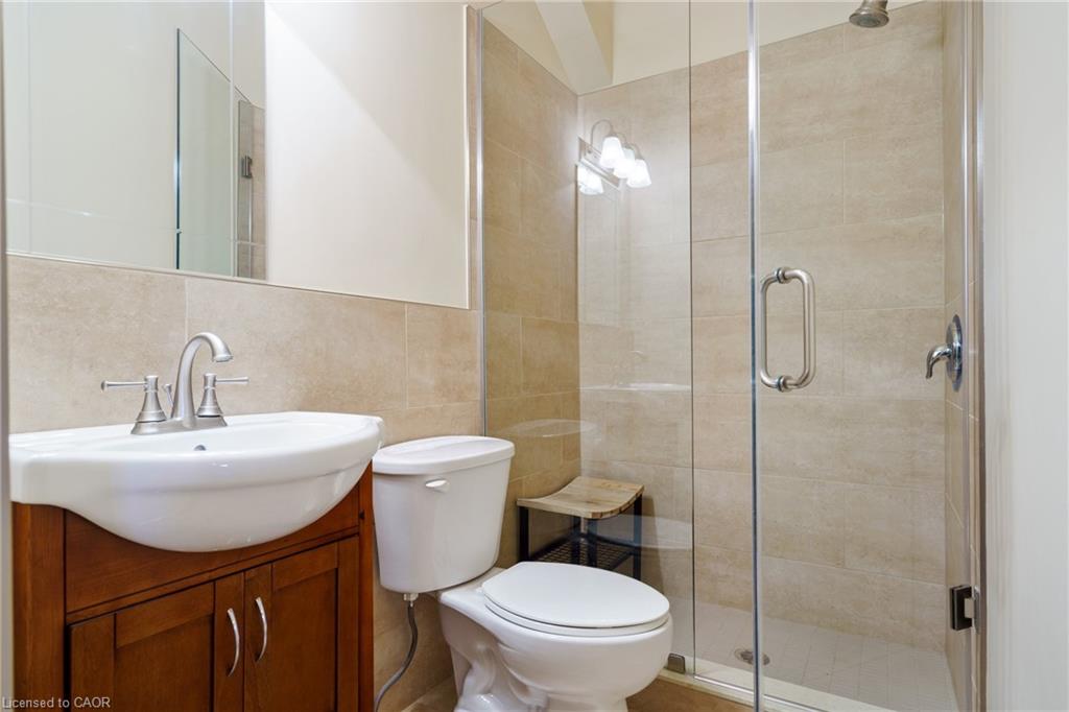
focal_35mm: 18
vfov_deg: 67.3
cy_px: 356
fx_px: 534
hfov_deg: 90.0
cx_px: 534
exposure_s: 1.3
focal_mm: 18
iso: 320
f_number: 9
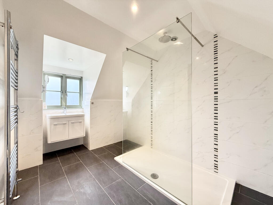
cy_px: 102
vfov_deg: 85.7
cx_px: 136
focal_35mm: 14
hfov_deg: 102.1
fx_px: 110
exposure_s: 1/99
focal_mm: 2.22
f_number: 2.2
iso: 125
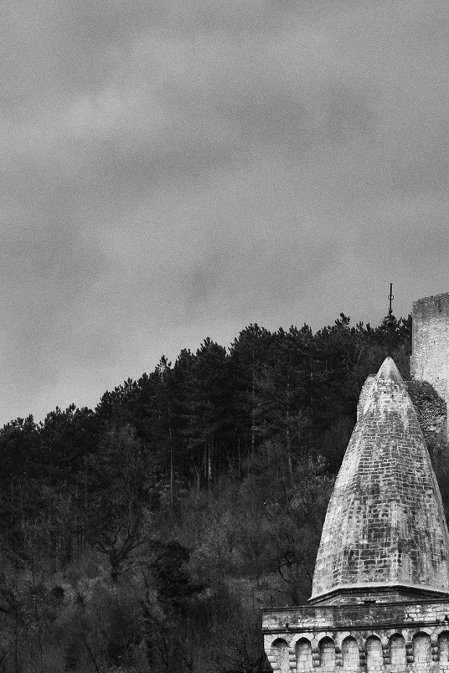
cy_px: 449
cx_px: 430
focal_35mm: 209
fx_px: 3910
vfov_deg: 9.8
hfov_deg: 6.6
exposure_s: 1/125
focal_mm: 105
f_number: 5.6
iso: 1600
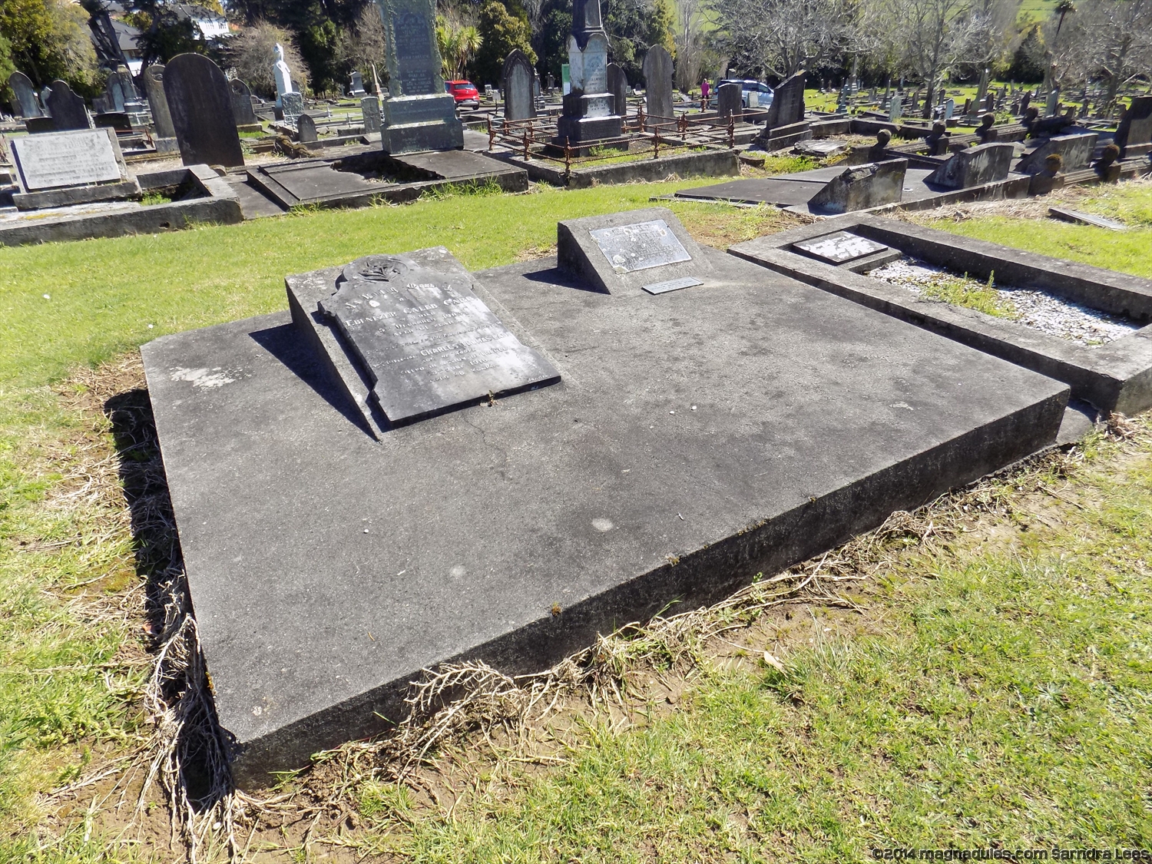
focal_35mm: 23
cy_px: 432
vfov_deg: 58.9
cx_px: 576
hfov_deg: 73.9
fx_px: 765
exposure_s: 1/500
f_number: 3.1
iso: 80
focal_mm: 4
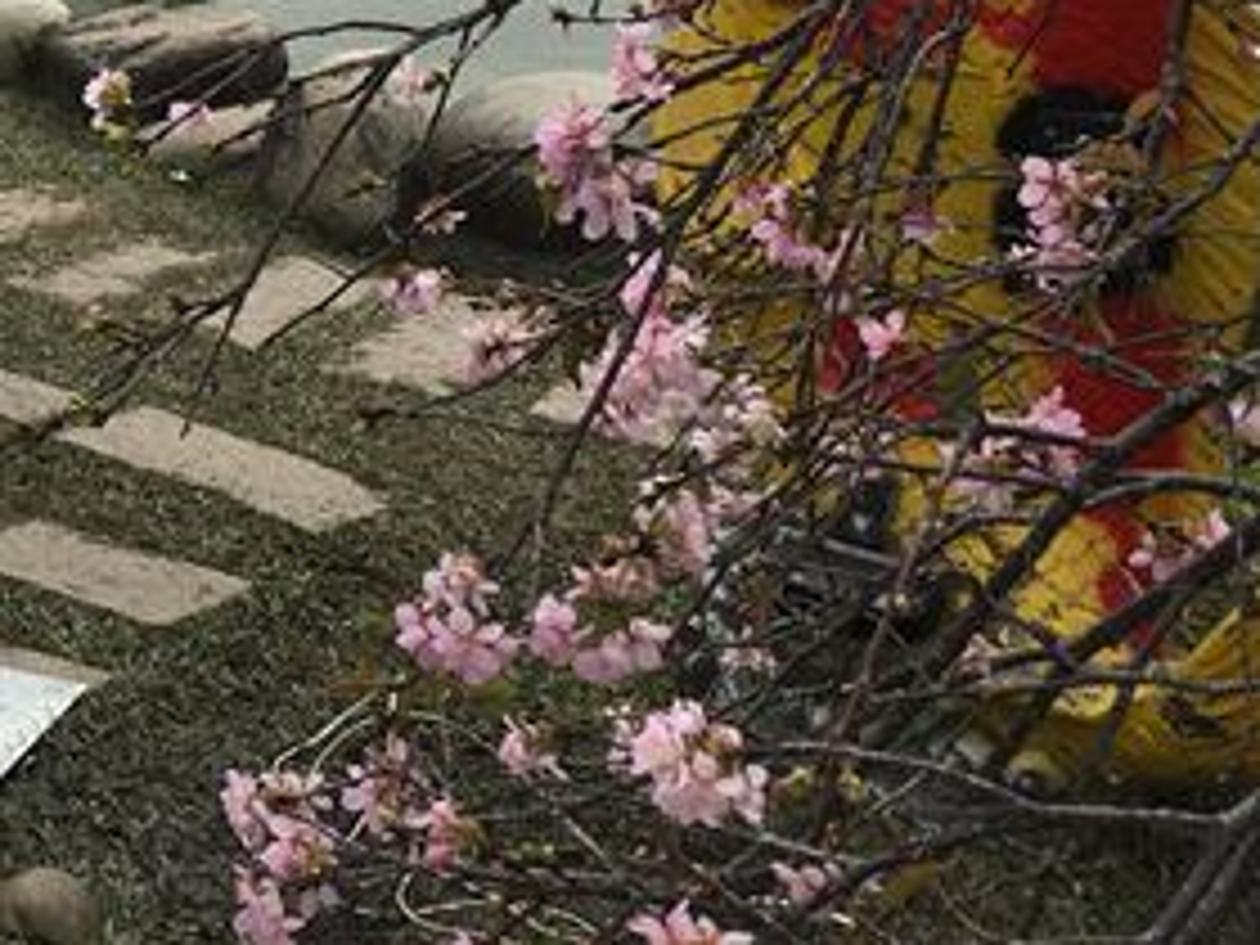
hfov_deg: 21.9
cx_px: -216
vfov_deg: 16.6
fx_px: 3021
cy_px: -346
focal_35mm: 83
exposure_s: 1/836
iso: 25
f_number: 2.2
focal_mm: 4.15
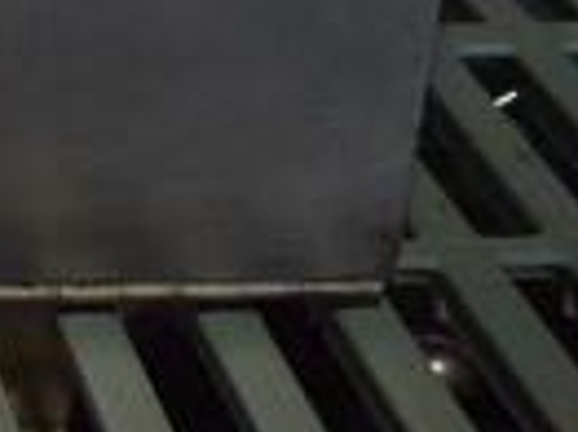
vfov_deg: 11.5
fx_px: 2019
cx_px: -468
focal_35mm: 121
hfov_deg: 14.3
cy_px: -313
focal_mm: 18
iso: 1100
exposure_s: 1/125
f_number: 3.5
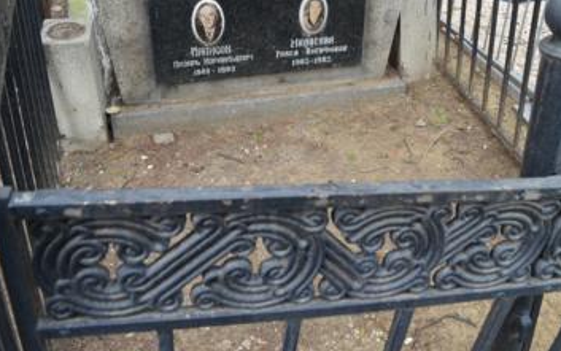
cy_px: 132
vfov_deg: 36.1
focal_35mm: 35
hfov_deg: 54.8
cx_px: 340
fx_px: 535
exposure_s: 1/40
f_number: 5.6
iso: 560
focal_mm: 18
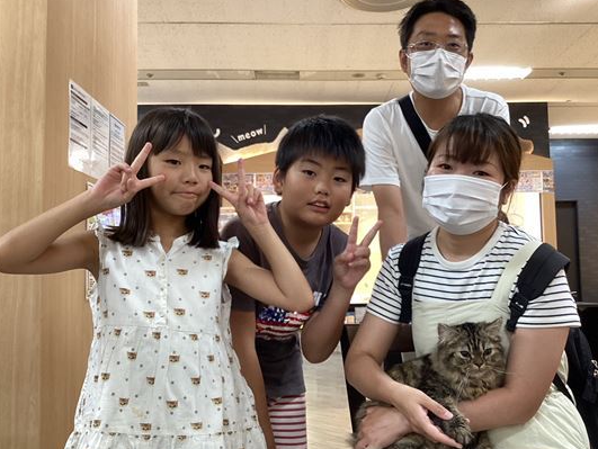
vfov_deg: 40.7
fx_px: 605
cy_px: 227
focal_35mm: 35
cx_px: 331
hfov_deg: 52.5
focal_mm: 3.3
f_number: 2.4
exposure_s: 1/50
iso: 125
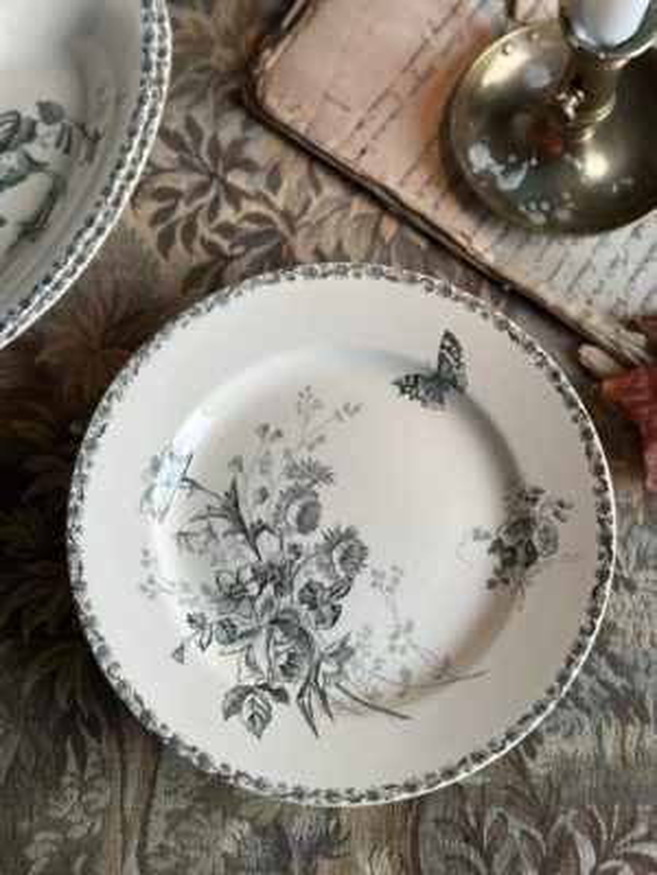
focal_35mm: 48
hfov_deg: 30.3
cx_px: 328
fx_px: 1215
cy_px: 438
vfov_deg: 39.7
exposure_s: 1/60
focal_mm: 6.86
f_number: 1.78
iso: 160
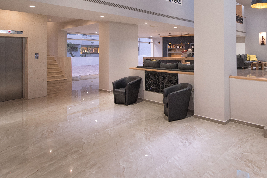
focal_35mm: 23
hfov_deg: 67.9
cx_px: 218
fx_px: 171
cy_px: 49
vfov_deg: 53.2
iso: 500
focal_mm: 14
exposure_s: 1/13
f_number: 5.6
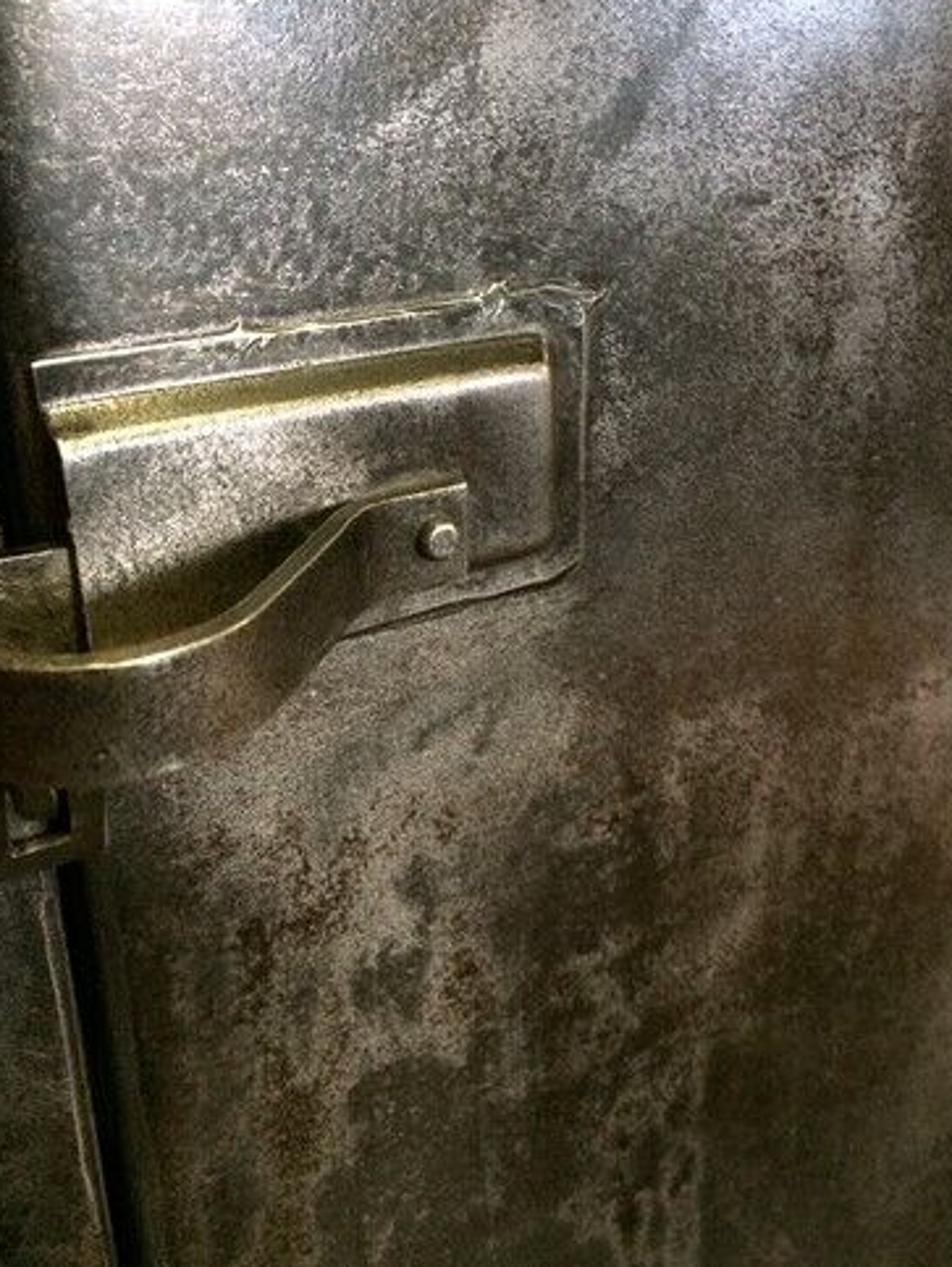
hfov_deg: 39.7
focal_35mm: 36
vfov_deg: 51.3
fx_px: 1318
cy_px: 582
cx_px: 448
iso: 320
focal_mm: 4.15
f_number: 2.2
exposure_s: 1/17
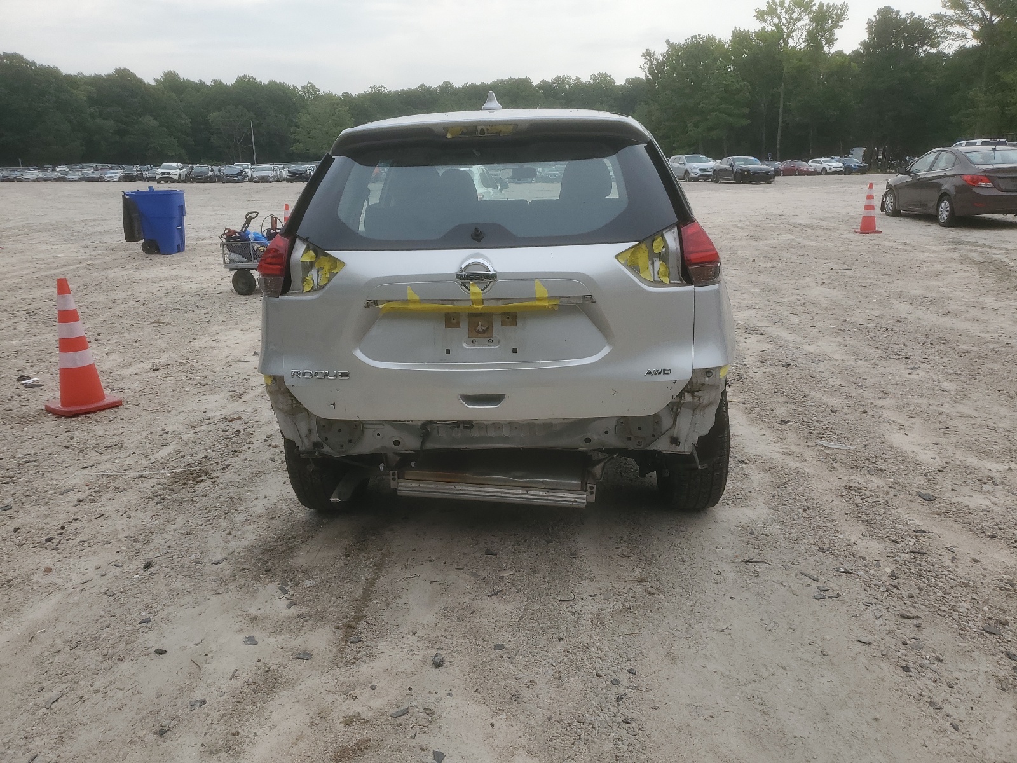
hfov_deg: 67.3
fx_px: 764
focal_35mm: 26
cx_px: 508
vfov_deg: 53.1
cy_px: 382
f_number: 1.5
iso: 50
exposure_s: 1/3333
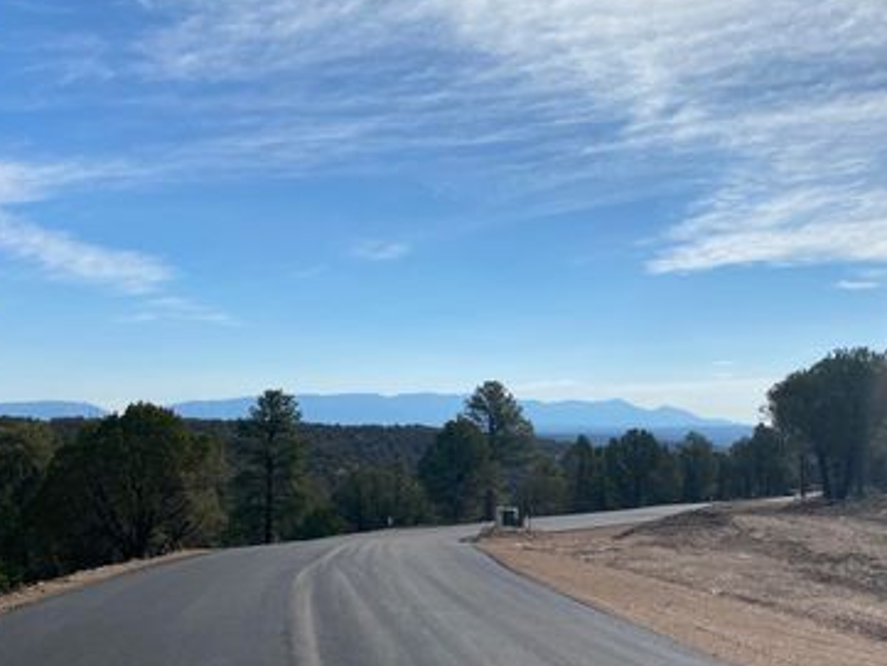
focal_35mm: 36
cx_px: 423
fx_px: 923
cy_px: 387
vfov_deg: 39.6
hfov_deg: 51.3
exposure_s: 1/6061
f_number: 1.8
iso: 32
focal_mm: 4.25
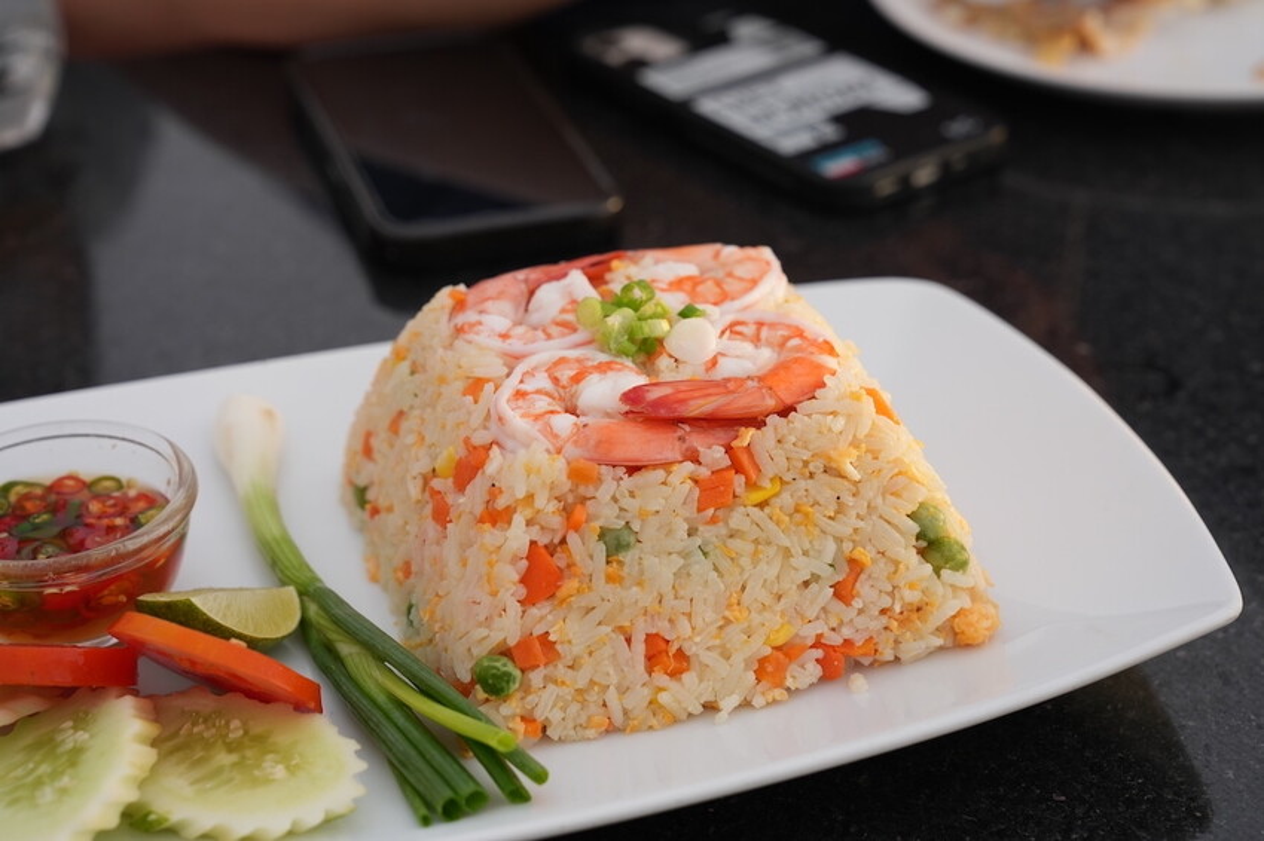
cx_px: 632
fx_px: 2457
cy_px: 420
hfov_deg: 28.9
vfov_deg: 19.4
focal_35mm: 70
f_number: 6.3
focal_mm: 70
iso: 320
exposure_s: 1/200
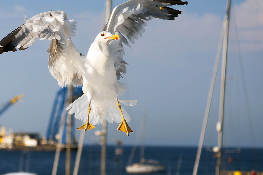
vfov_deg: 10.3
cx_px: 99
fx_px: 970
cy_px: 71
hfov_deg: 15.4
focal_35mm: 133
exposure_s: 1/4000
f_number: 3.5
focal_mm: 70
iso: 160
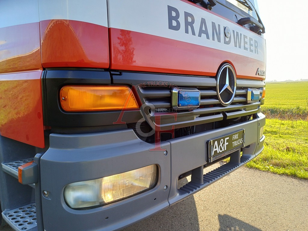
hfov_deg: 69.4
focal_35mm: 25
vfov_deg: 54.9
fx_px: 222
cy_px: 116
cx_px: 154
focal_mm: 4.65
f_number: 1.8
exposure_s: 1/236
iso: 50
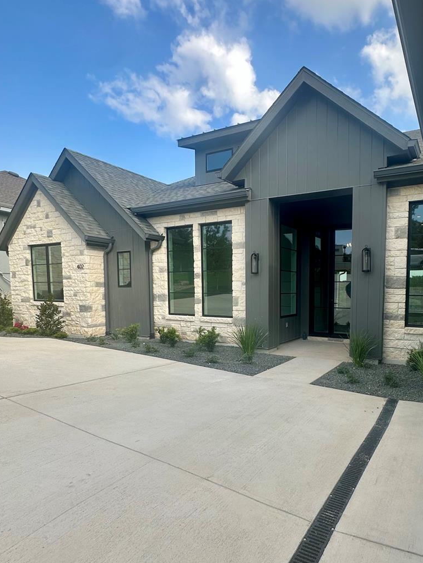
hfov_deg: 61.8
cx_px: 285
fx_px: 342
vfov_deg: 78.6
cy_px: 316
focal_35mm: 21
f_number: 2.2
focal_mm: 2.22
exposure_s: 1/739
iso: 40
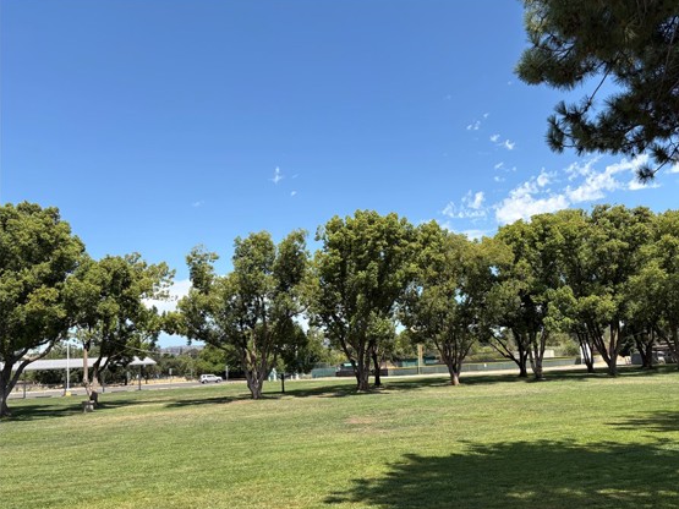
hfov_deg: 59.7
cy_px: 286
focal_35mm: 30
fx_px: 588
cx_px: 390
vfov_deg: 46.7
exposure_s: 1/2451
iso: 50
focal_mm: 5.96
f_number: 1.6
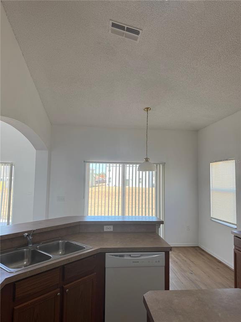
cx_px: 120
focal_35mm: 24
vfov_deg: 71.6
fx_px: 223
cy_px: 161
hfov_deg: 56.8
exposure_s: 1/231
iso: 125
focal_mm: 6.76
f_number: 1.78
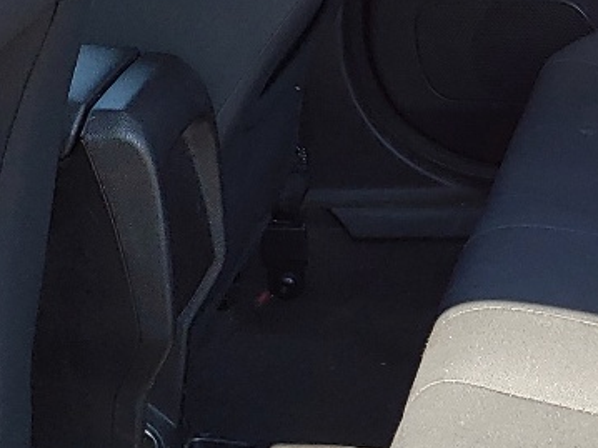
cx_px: 756
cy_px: 135
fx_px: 2003
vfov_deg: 12.7
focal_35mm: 116
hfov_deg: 16.2
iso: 50
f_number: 1.5
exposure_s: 1/455
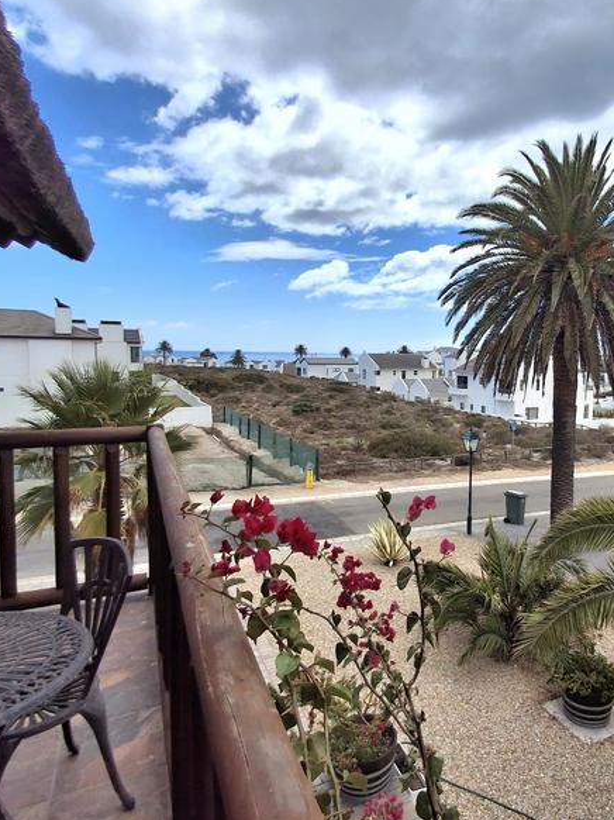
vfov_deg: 76.4
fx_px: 521
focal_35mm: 22
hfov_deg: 59.5
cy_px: 403
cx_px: 413
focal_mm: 1.64
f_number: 2.2
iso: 40
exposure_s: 1/3333
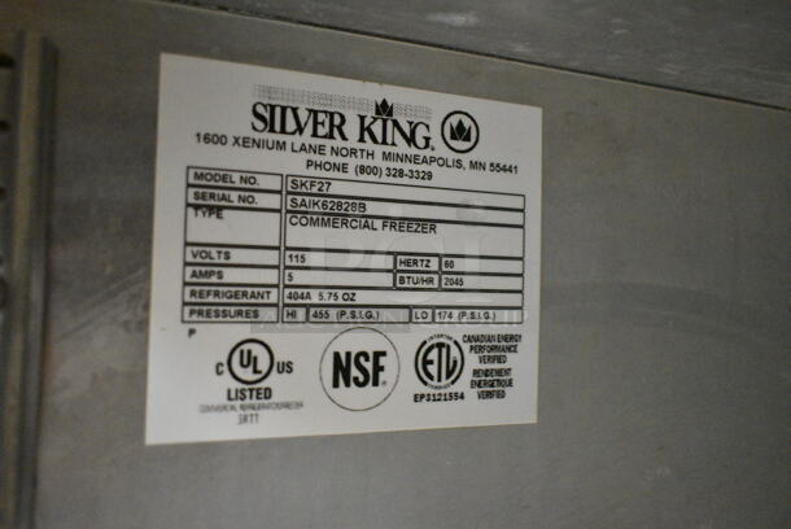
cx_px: 396
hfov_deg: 61.9
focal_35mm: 30
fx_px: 660
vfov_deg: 43.7
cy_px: 264
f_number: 3.8
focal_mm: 20
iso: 9000
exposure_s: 1/30
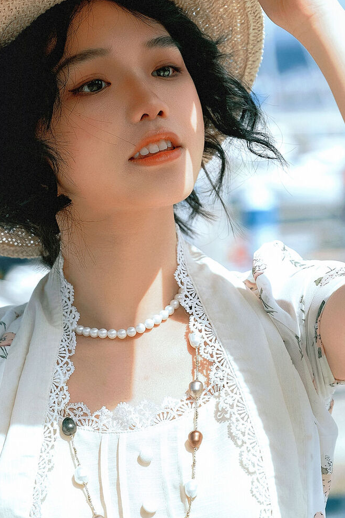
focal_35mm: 133
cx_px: 111
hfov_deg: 10.3
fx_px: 1912
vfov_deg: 15.4
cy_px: 182
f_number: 2.8
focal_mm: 55
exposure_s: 1/2700
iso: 160
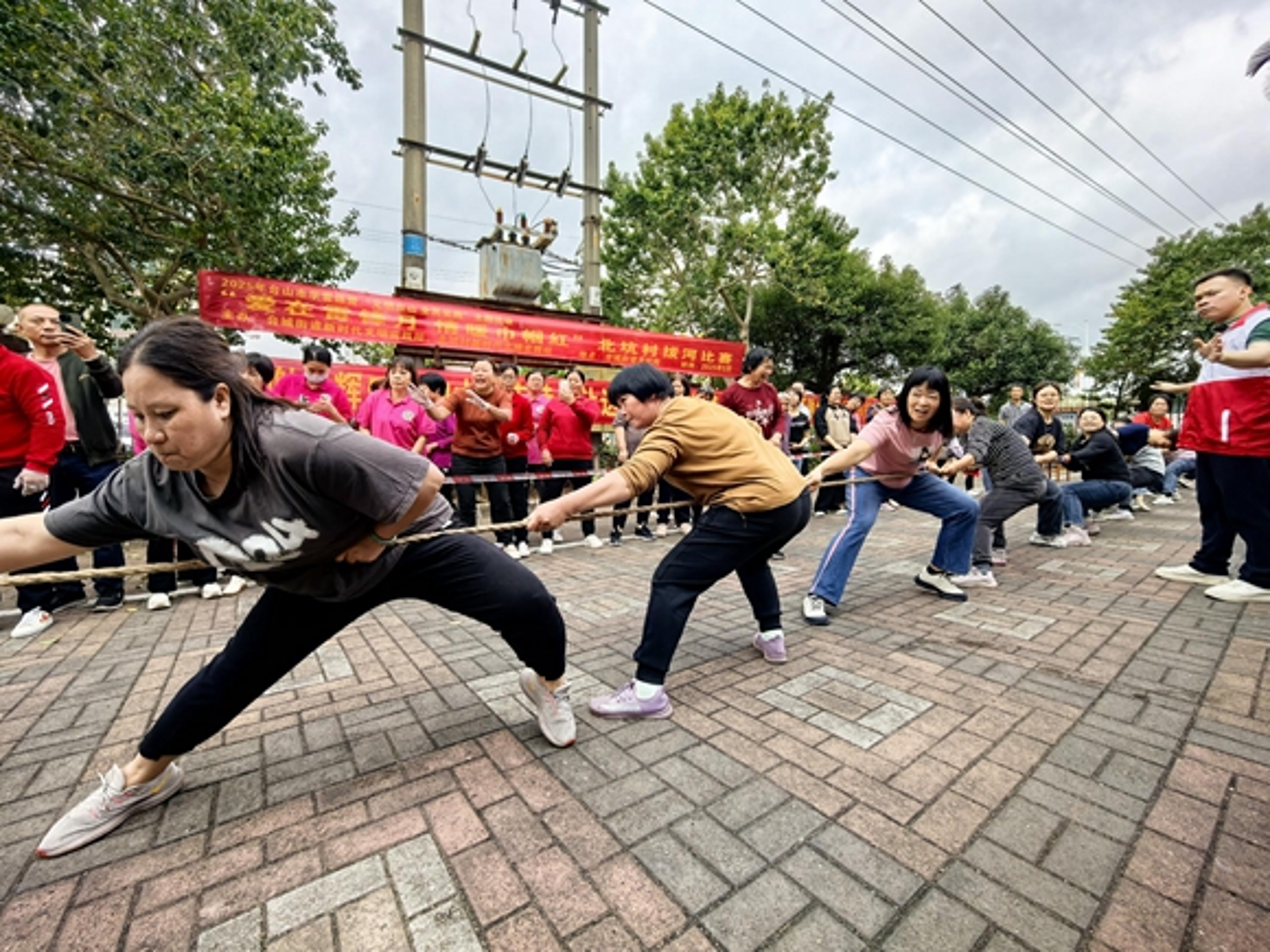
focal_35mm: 13
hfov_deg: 106.2
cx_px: 635
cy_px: 476
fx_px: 477
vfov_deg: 89.9
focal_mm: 1.95
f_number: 2.2
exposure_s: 1/417
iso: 50
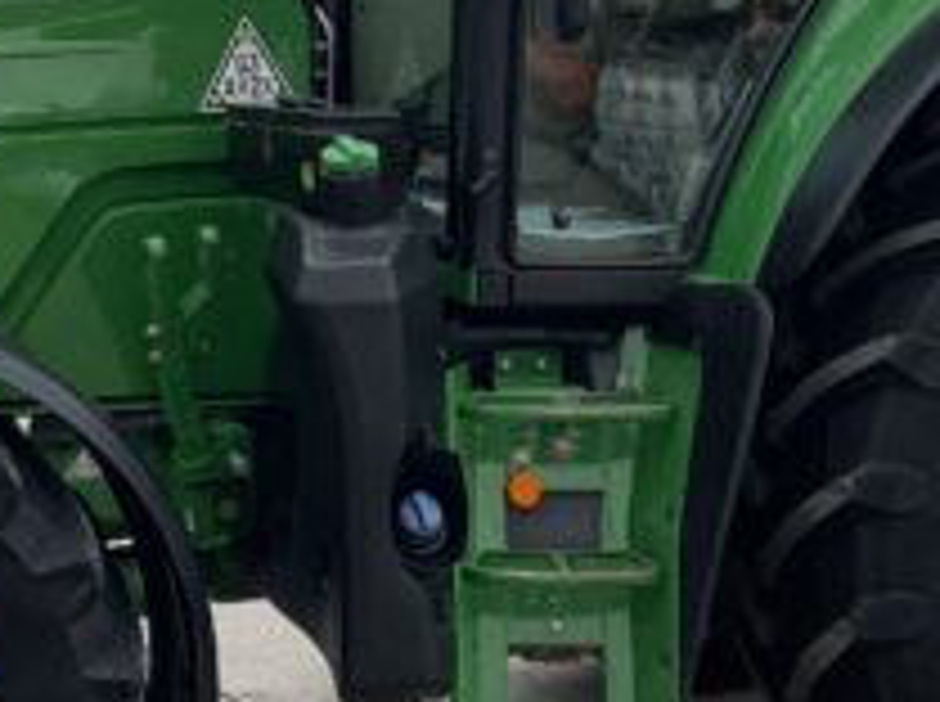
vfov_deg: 16.5
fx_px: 2413
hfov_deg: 22.0
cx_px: 436
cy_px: 207
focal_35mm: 89
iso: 16
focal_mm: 3
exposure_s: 1/599
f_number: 1.8
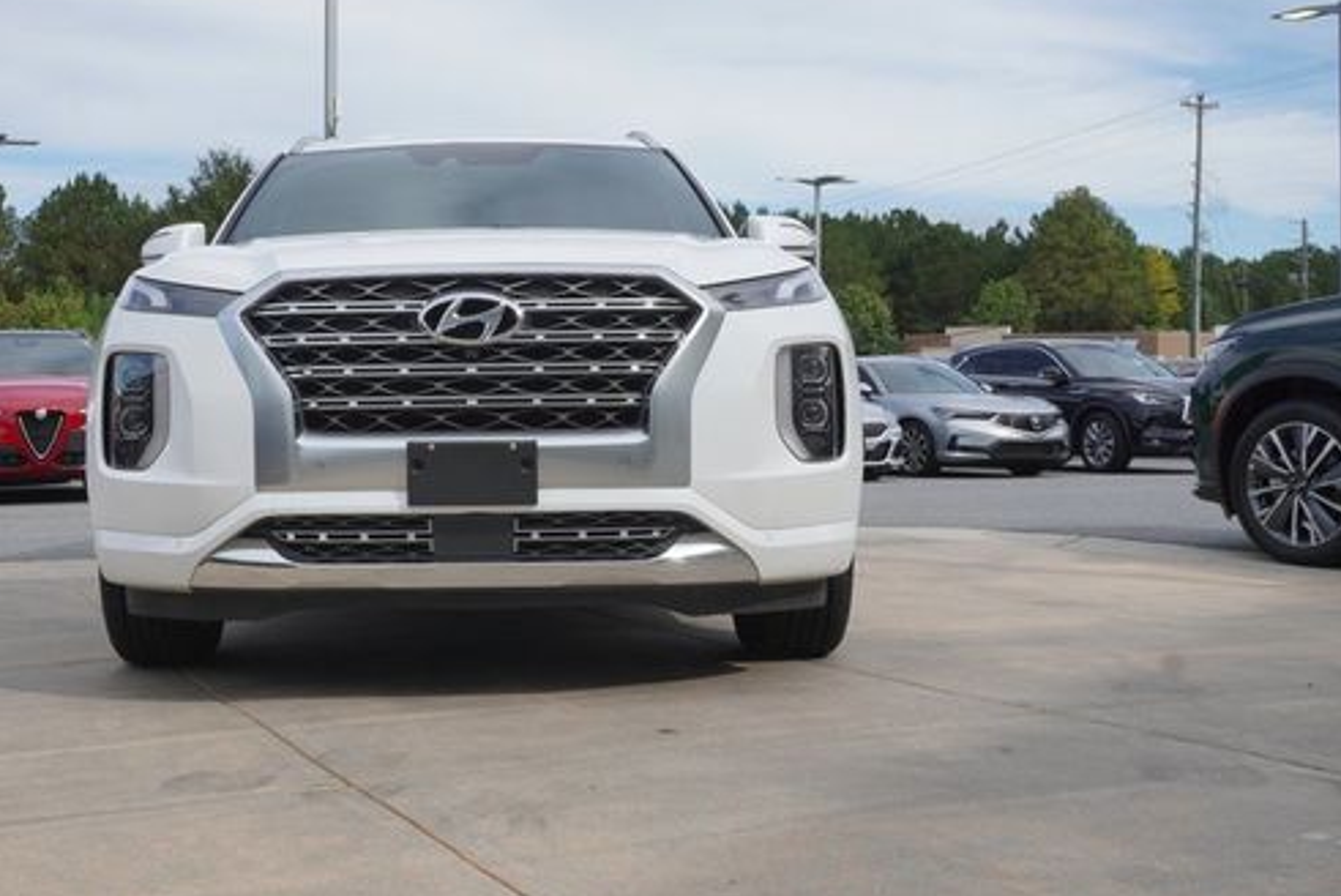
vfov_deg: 31.1
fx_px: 1603
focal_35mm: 43
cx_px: 478
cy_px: 326
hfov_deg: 44.9
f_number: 13
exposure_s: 1/200
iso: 160
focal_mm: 22
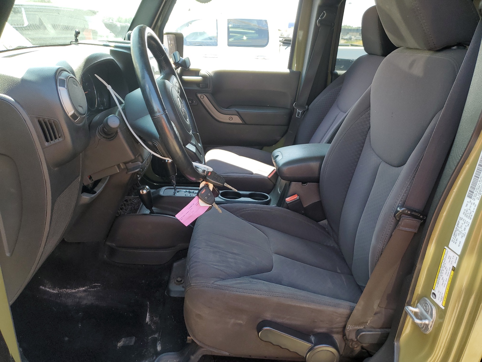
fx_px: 362
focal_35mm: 26
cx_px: 241
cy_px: 181
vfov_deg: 53.1
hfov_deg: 67.3
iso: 50
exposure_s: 1/213
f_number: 1.5
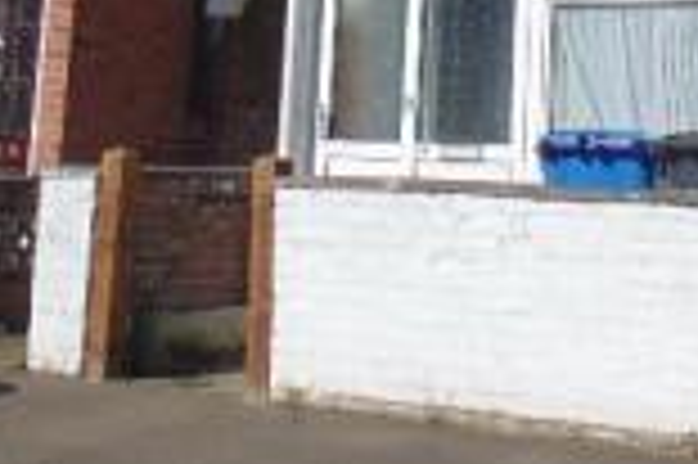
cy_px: -214
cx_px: 475
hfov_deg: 23.5
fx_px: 1666
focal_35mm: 86
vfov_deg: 14.8
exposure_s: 1/200
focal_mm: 4
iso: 80
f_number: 9.7
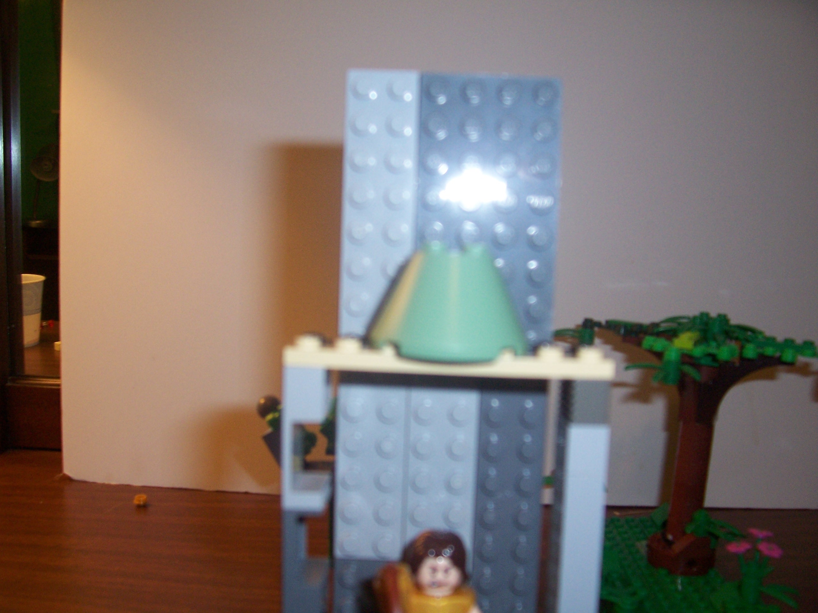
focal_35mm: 34
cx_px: 409
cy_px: 306
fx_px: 803
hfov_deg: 54.0
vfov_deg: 41.8
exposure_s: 1/60
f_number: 2.7
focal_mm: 5.6
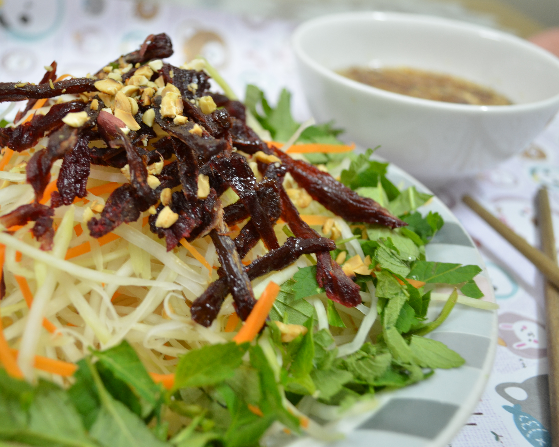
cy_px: 228
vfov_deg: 38.2
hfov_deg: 46.4
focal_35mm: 39
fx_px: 645
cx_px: 211
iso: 400
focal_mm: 22
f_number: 4
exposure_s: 1/6
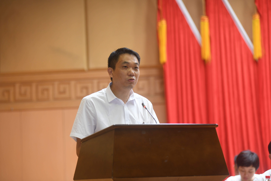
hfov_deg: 15.2
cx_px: 136
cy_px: 90
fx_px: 1016
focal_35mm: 135
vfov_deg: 10.2
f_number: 4
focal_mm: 135
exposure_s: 1/100
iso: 1600
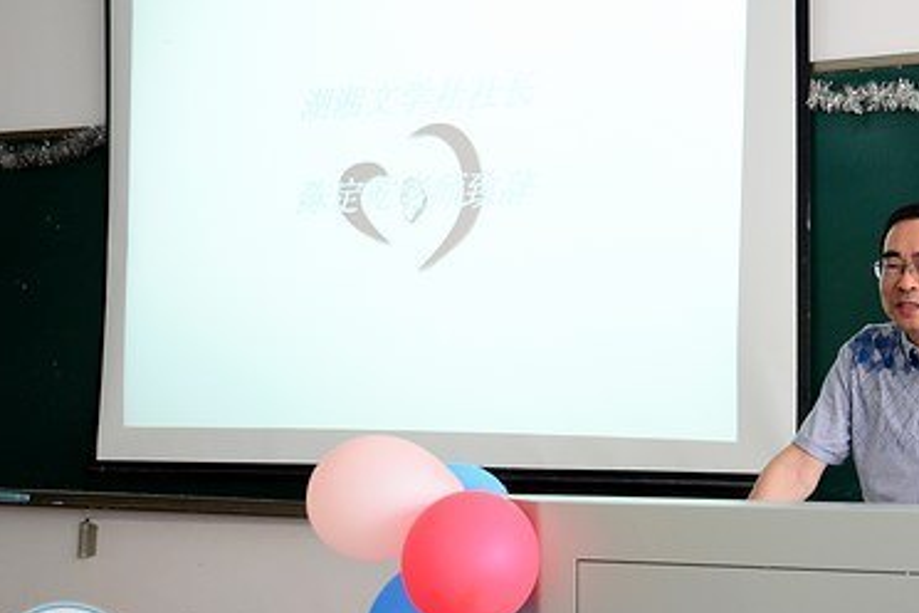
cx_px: 721
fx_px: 1480
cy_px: 285
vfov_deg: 23.4
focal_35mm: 58
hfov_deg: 33.6
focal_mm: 24
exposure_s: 1/40
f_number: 4
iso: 640
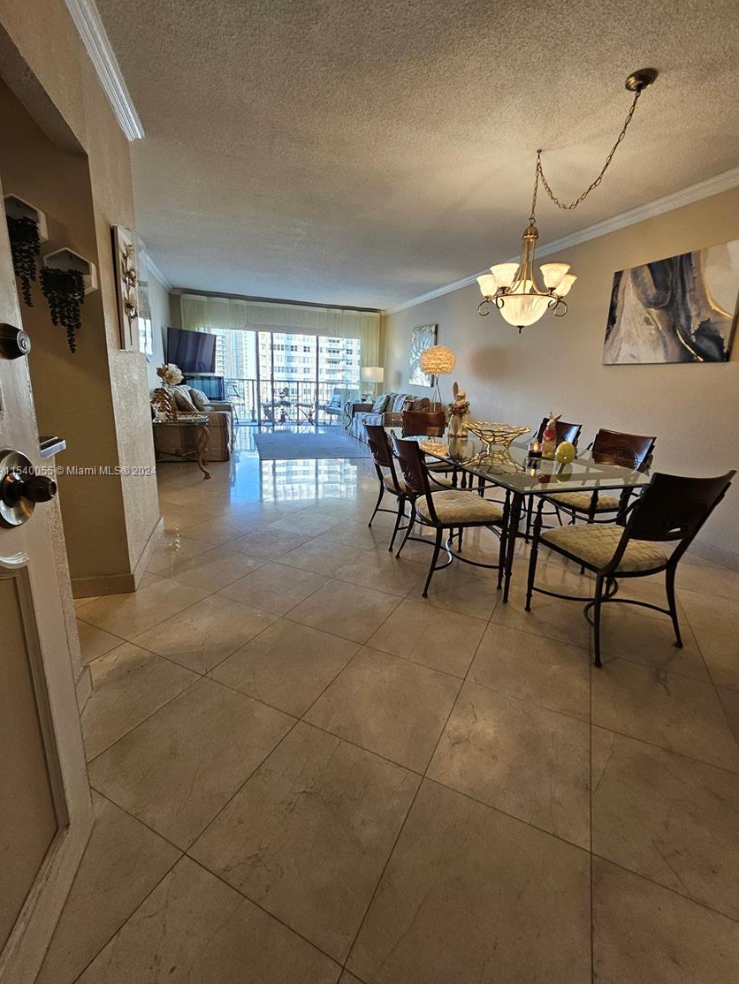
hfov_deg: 85.6
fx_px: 398
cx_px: 392
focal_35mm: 14
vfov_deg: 102.0
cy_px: 472
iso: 100
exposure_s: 1/60
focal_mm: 1.74
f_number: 2.2
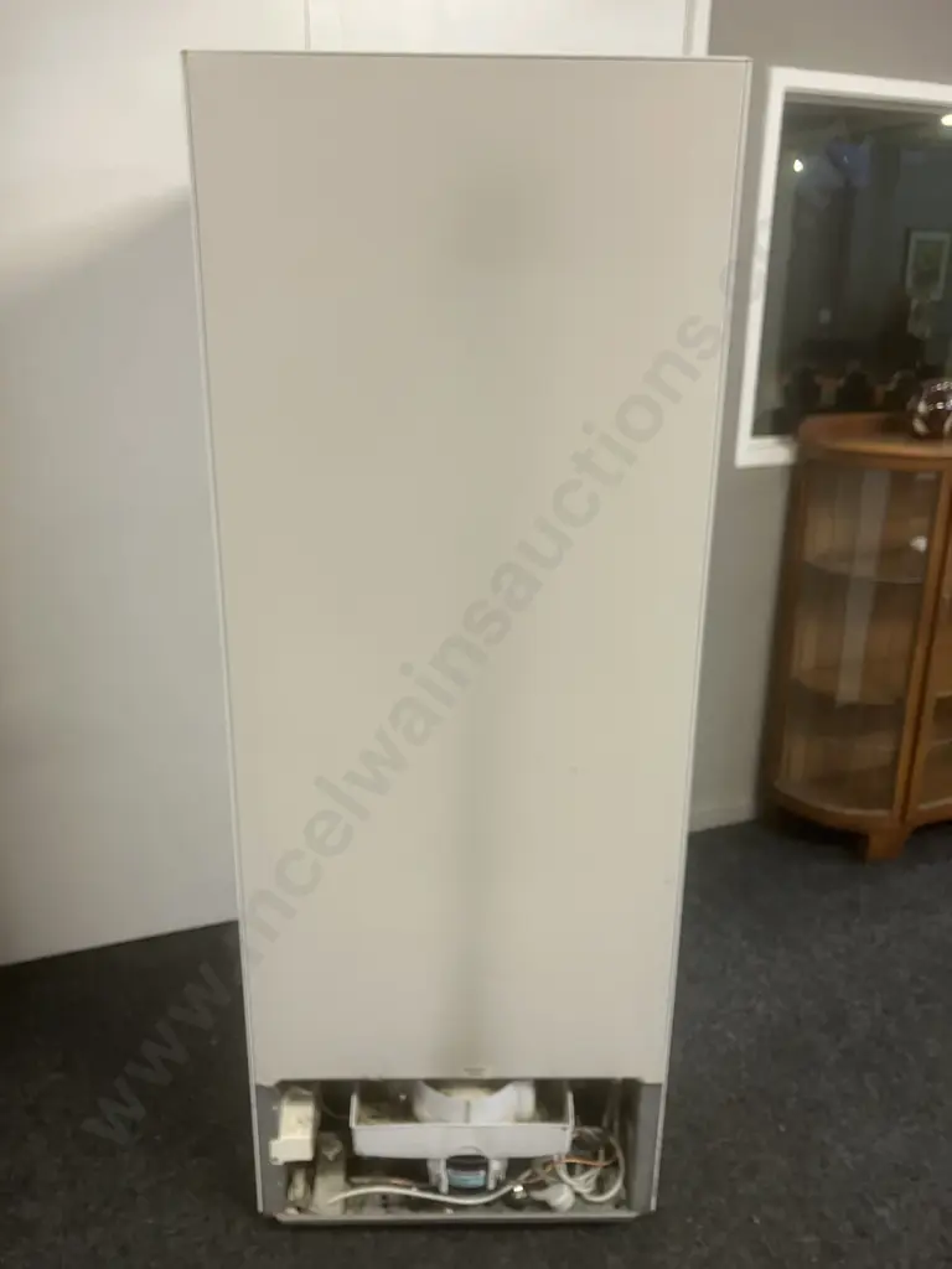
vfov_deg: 63.4
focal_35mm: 28
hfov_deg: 49.7
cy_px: 634
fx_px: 1027
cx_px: 476
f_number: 1.8
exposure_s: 1/50
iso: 125
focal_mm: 3.99
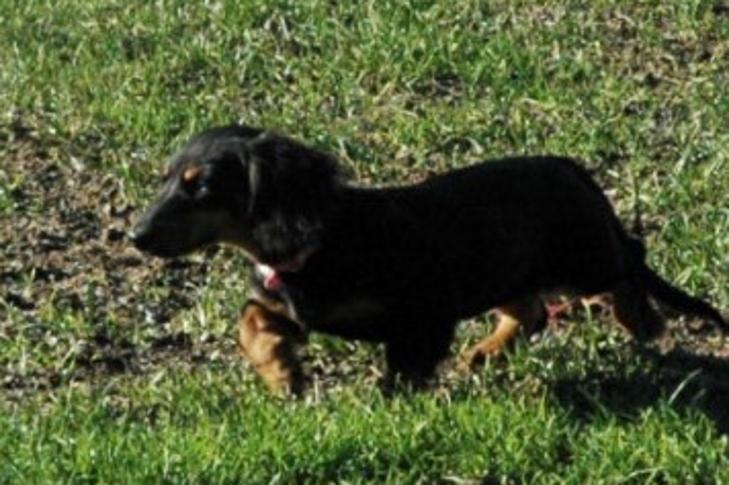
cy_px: 323
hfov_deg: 9.7
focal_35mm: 213
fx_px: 4311
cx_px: 375
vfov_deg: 6.4
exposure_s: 1/500
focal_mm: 70
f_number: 11
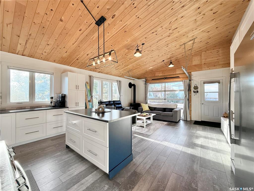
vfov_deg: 85.7
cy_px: 96
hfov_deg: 102.1
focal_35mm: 14
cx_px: 127
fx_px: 103
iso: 80
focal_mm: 2.22
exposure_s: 1/120
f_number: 2.2
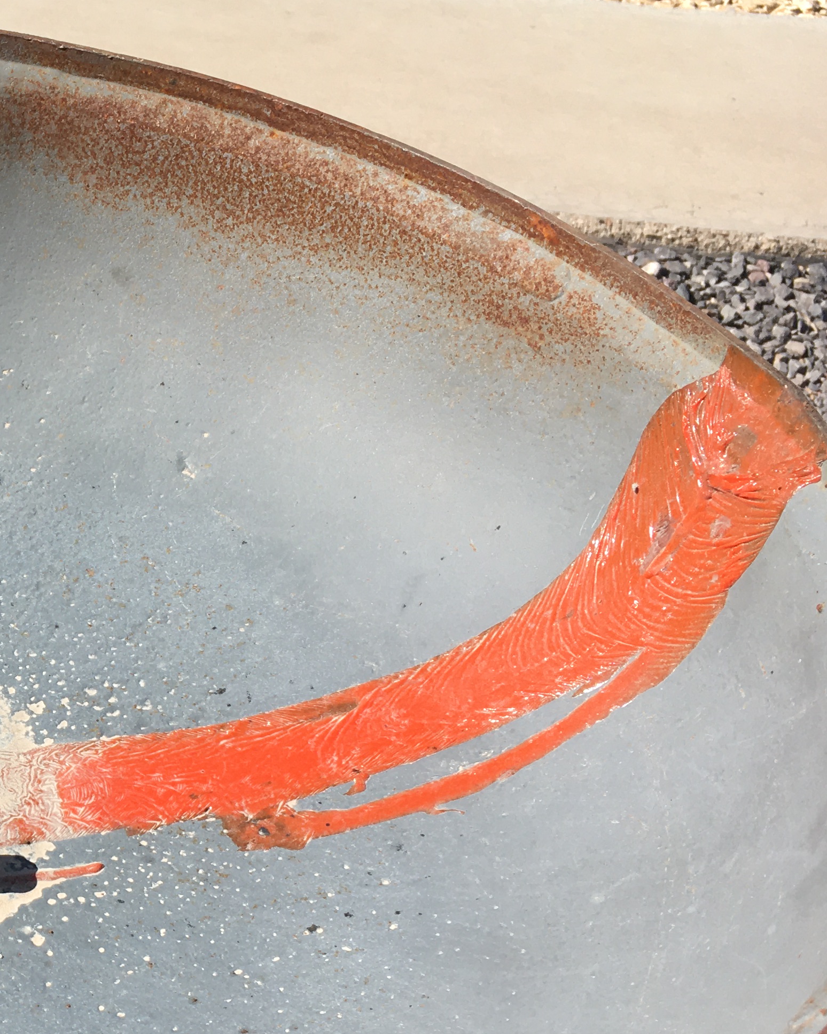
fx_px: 1805
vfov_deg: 31.8
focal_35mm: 59
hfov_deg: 23.4
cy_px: 663
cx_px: -189
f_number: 2.2
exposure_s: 1/1012
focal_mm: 4.15
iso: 25
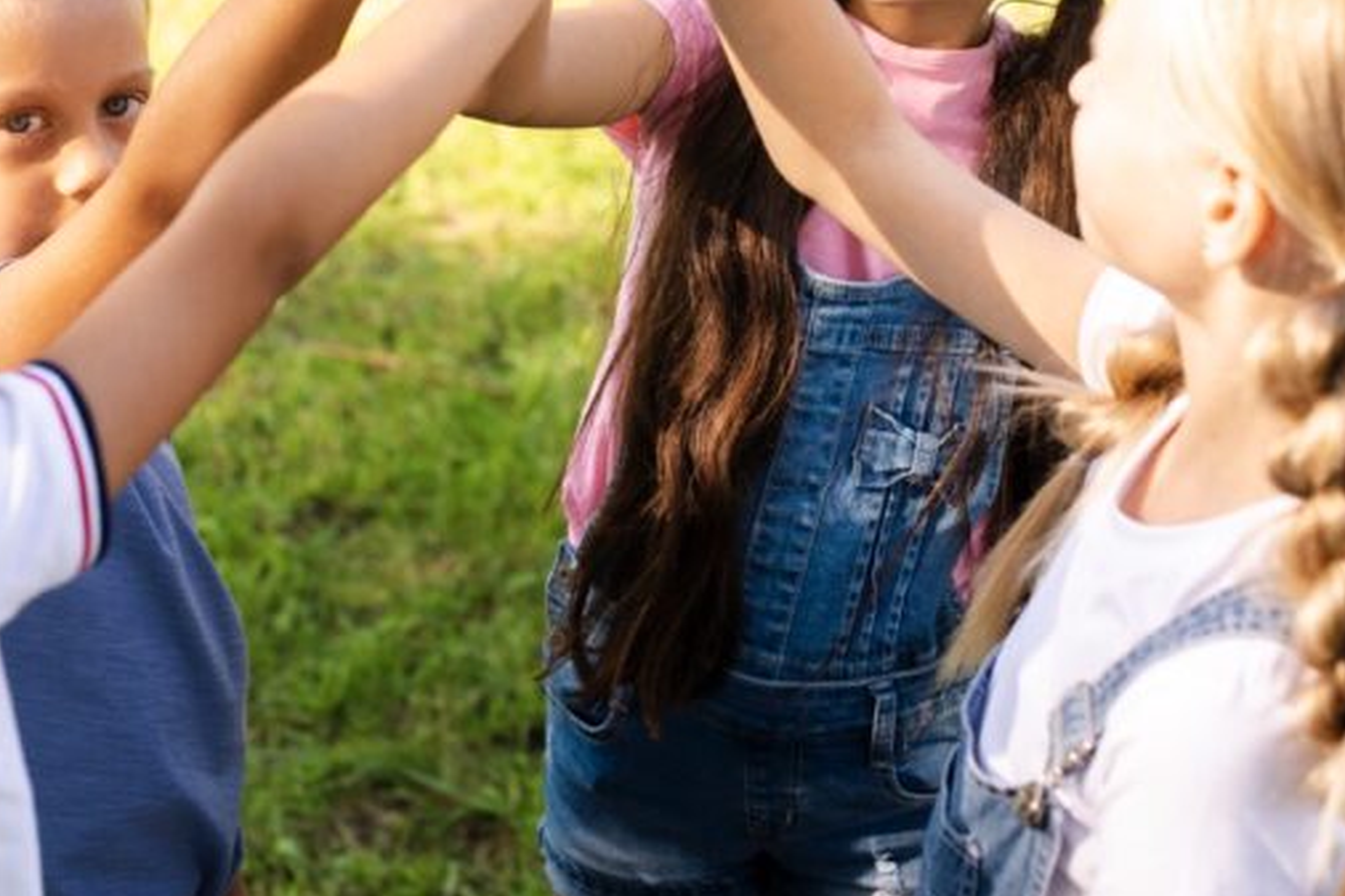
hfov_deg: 25.6
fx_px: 2950
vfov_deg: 17.2
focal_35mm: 79
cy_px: 217
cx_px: 552
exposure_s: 1/160
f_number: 4
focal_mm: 50
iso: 500
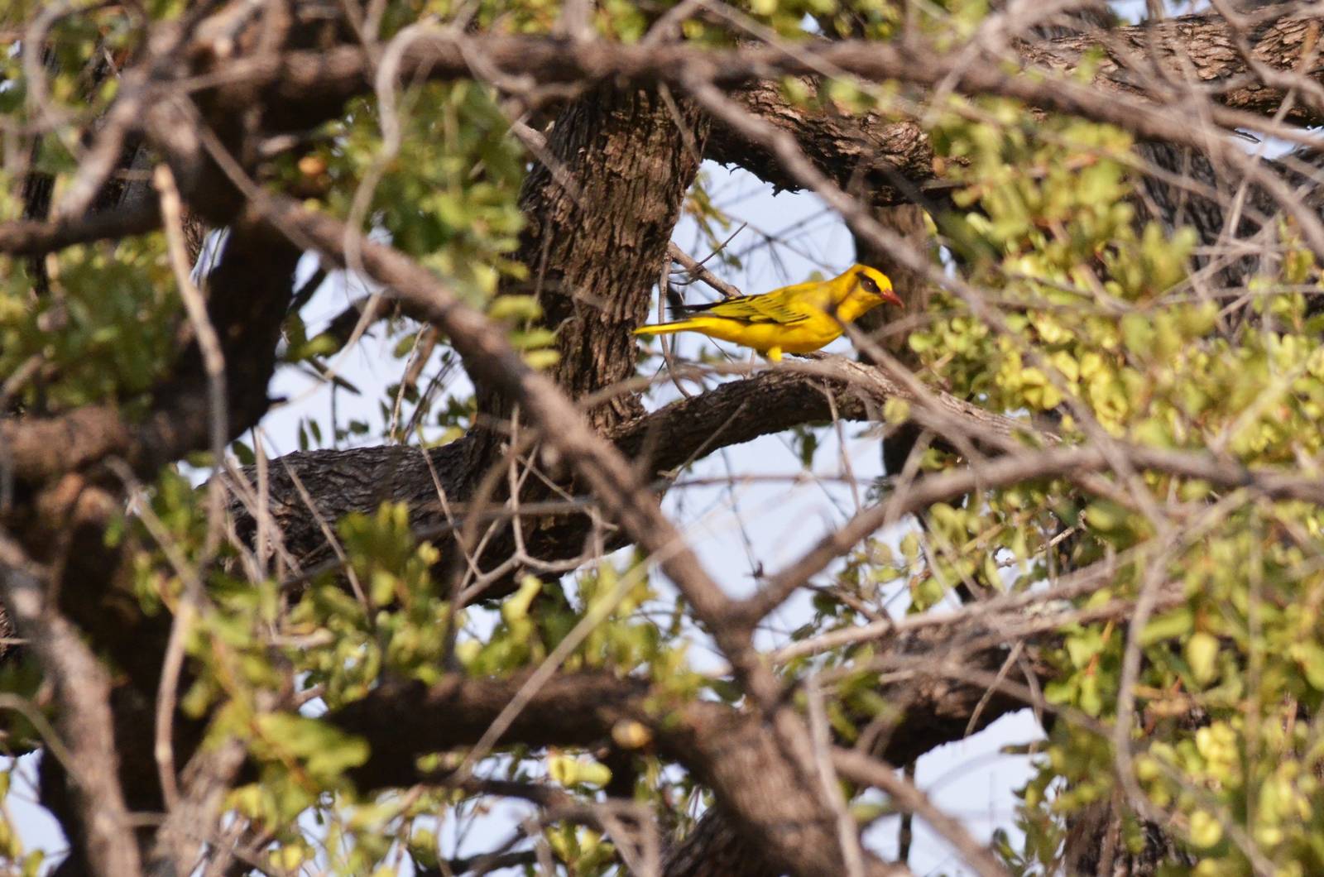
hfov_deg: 2.8
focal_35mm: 750
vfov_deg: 1.8
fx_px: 27528
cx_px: 662
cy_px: 438
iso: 2500
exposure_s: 1/1600
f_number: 10
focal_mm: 500
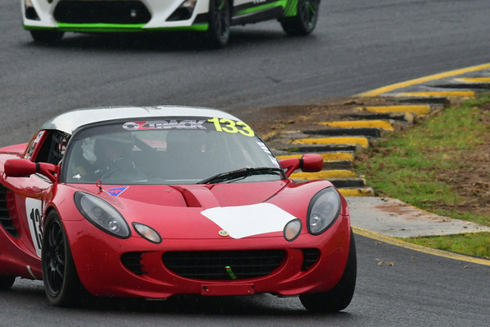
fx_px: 10962
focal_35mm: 805
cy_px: 141
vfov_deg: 1.7
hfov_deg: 2.6
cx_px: 167
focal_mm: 400
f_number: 11
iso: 1000
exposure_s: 1/640
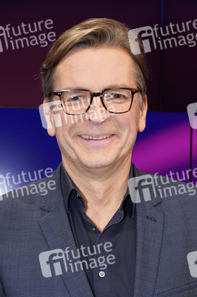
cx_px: 98
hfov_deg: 36.8
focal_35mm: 36
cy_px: 148
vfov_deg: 53.2
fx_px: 296
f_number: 5.6
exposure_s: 1/125
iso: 2000
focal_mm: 36
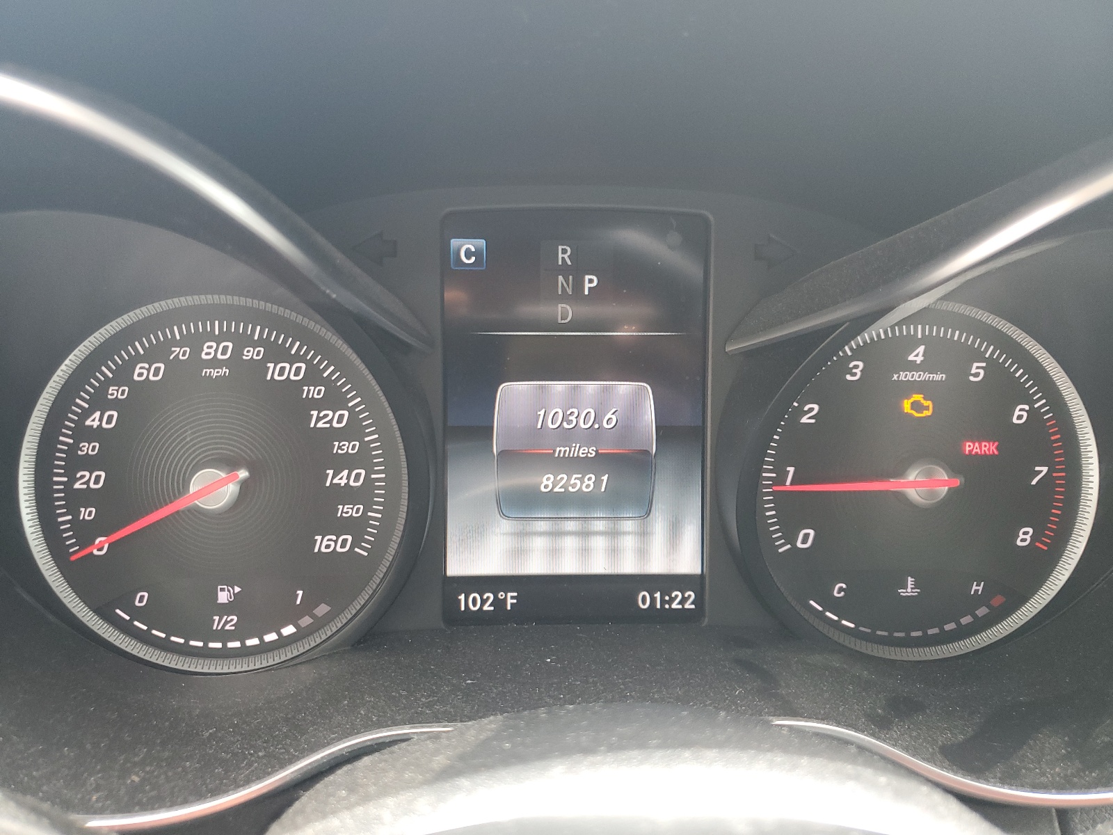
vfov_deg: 53.1
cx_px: 556
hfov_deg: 67.3
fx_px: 836
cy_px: 418
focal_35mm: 26
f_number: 1.5
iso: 91
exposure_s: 1/60.2
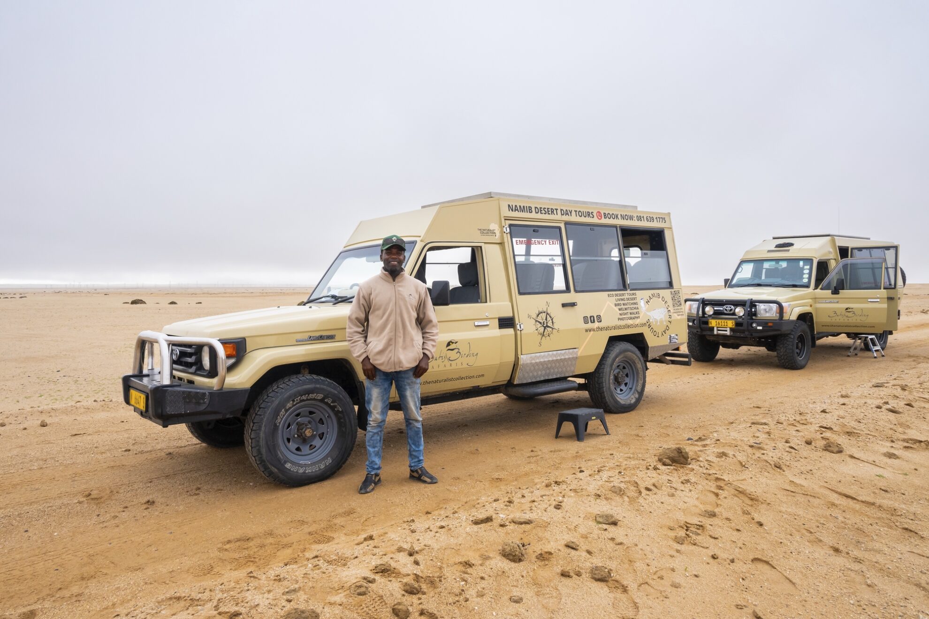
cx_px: 464
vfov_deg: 53.1
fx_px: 619
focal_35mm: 24
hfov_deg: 73.7
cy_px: 310
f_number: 10
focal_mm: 16
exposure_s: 1/250
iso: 400
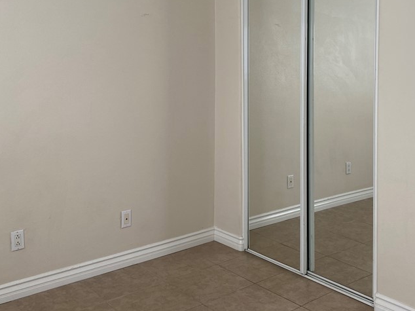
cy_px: 86
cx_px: 270
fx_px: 503
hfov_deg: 44.3
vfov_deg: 33.8
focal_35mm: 42
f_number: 1.8
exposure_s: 1/122
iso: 40
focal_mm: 4.25
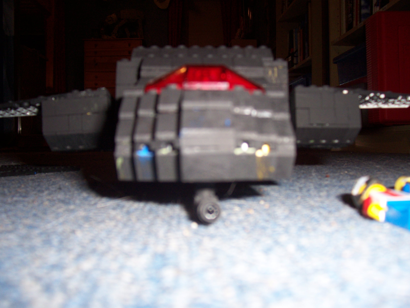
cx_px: 205
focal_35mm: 34
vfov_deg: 41.8
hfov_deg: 54.0
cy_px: 154
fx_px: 403
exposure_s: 1/60
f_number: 2.7
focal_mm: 5.6
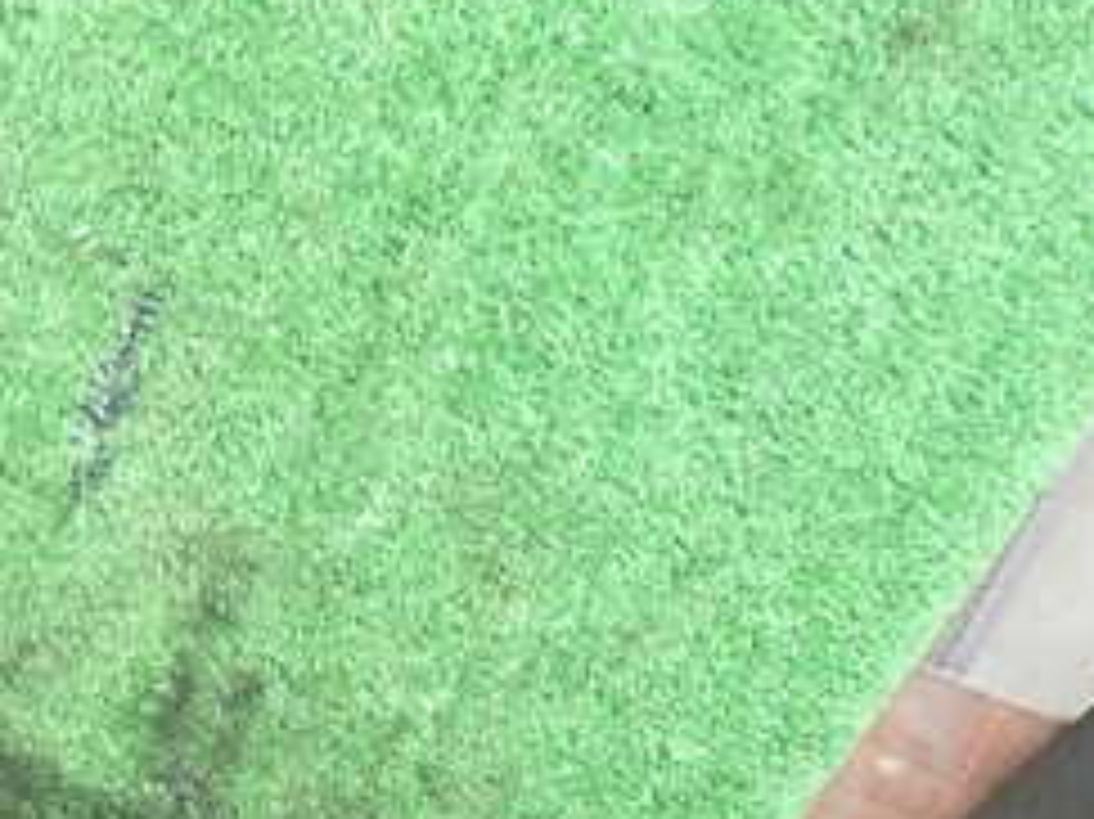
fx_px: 2338
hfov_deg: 23.9
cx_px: -239
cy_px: 950
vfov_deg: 18.9
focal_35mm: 74
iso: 200
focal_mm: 5.4
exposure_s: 1/30
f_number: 2.3
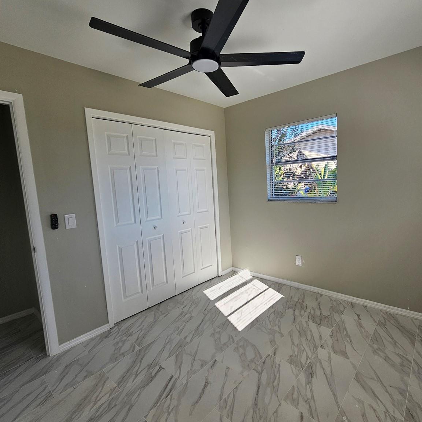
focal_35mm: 16
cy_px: 214
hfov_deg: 86.9
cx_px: 240
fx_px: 221
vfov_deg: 87.4
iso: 64
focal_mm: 2.2
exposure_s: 1/264
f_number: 2.2
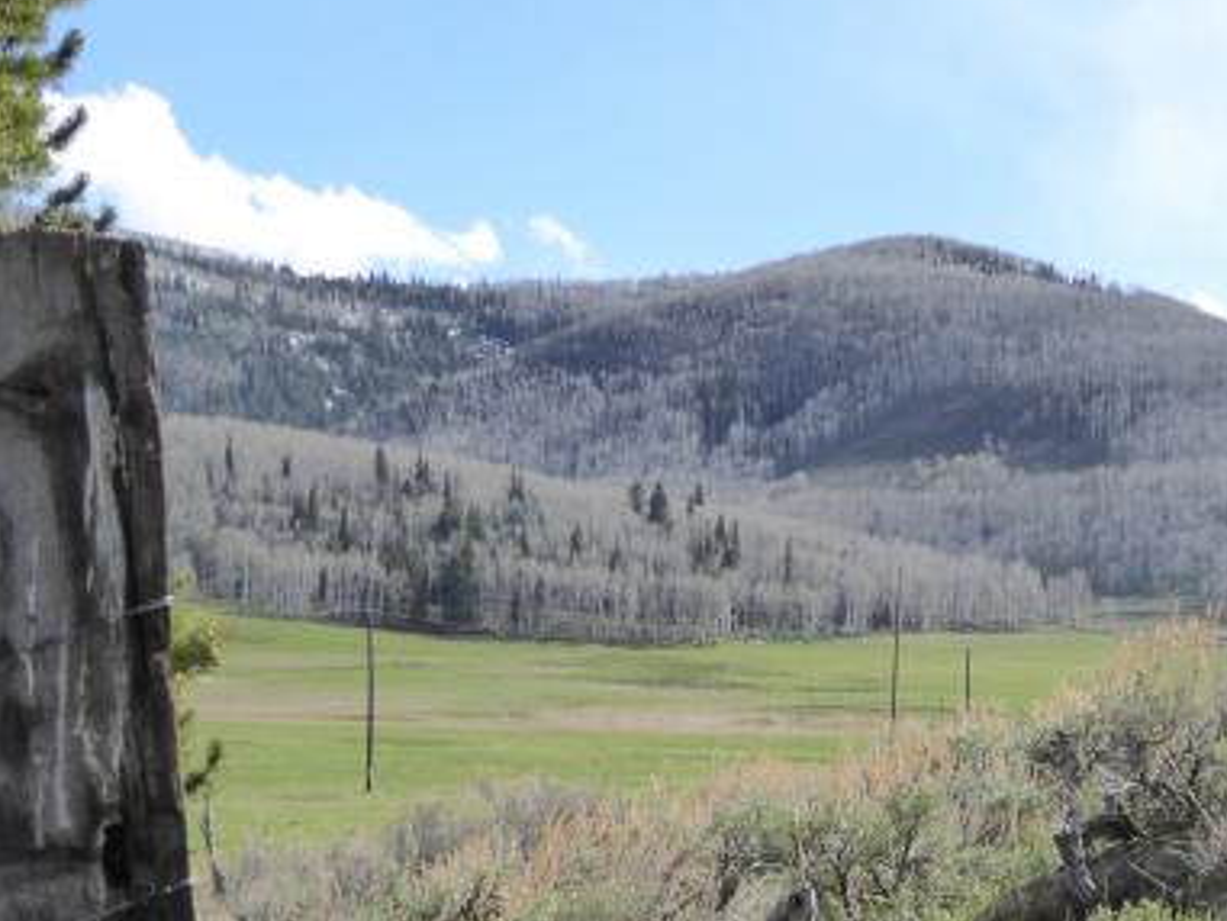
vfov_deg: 16.5
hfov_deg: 21.9
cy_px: 670
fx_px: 3156
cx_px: 818
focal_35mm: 89
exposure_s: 1/640
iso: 200
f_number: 4.1
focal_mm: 9
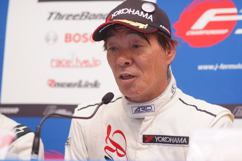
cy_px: 80
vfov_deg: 8.7
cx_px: 121
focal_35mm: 158
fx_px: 1062
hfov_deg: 13.0
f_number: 2.5
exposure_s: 1/250
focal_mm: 105
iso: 250
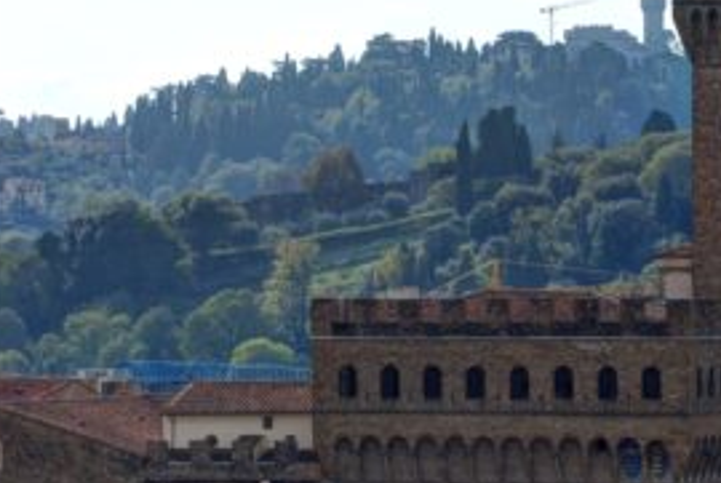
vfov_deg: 5.9
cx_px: 246
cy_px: 53
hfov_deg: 8.8
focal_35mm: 233
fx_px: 4674
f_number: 11
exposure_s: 1/250
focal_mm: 70
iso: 100
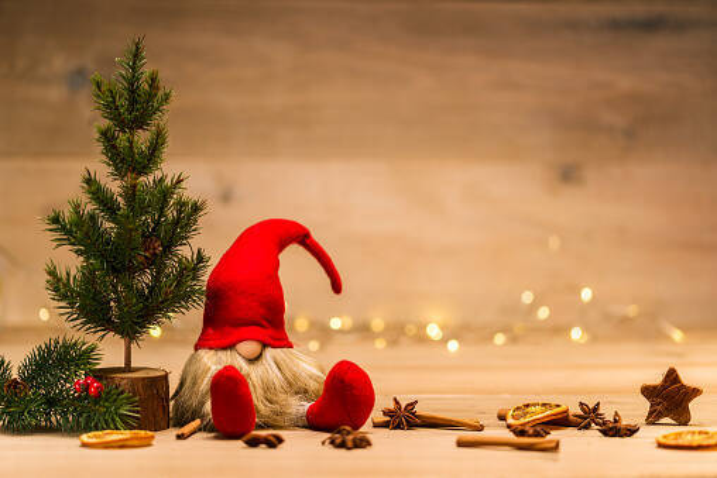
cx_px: 358
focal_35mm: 90
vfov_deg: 15.2
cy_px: 239
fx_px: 1793
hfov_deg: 22.6
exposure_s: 1/3
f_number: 3.2
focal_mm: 90
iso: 100
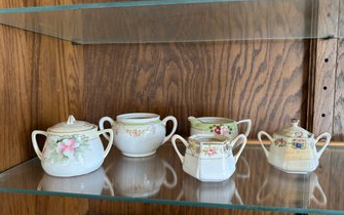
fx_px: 244
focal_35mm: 26
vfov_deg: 47.7
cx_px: 171
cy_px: 101
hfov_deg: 70.4
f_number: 1.78
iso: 160
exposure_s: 1/60
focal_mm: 6.86
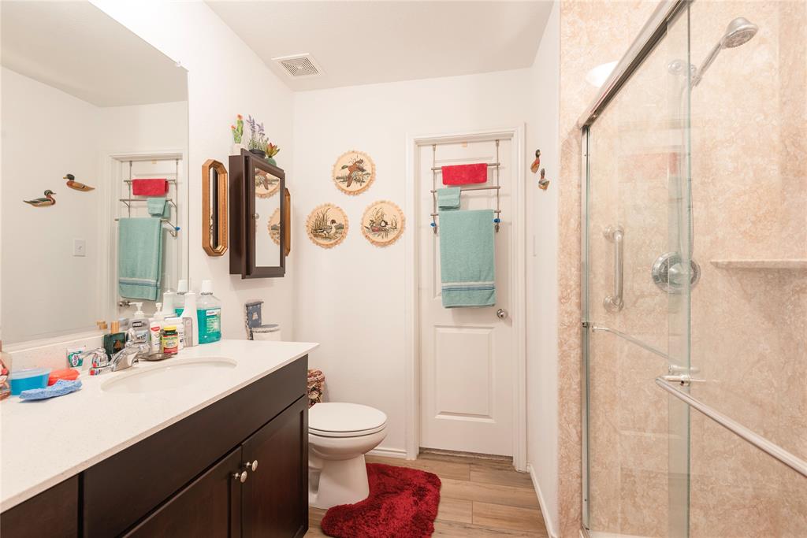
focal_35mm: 16
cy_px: 269
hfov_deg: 96.7
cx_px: 404
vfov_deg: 73.8
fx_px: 359
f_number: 7.1
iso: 100
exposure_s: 1/2.5
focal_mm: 16
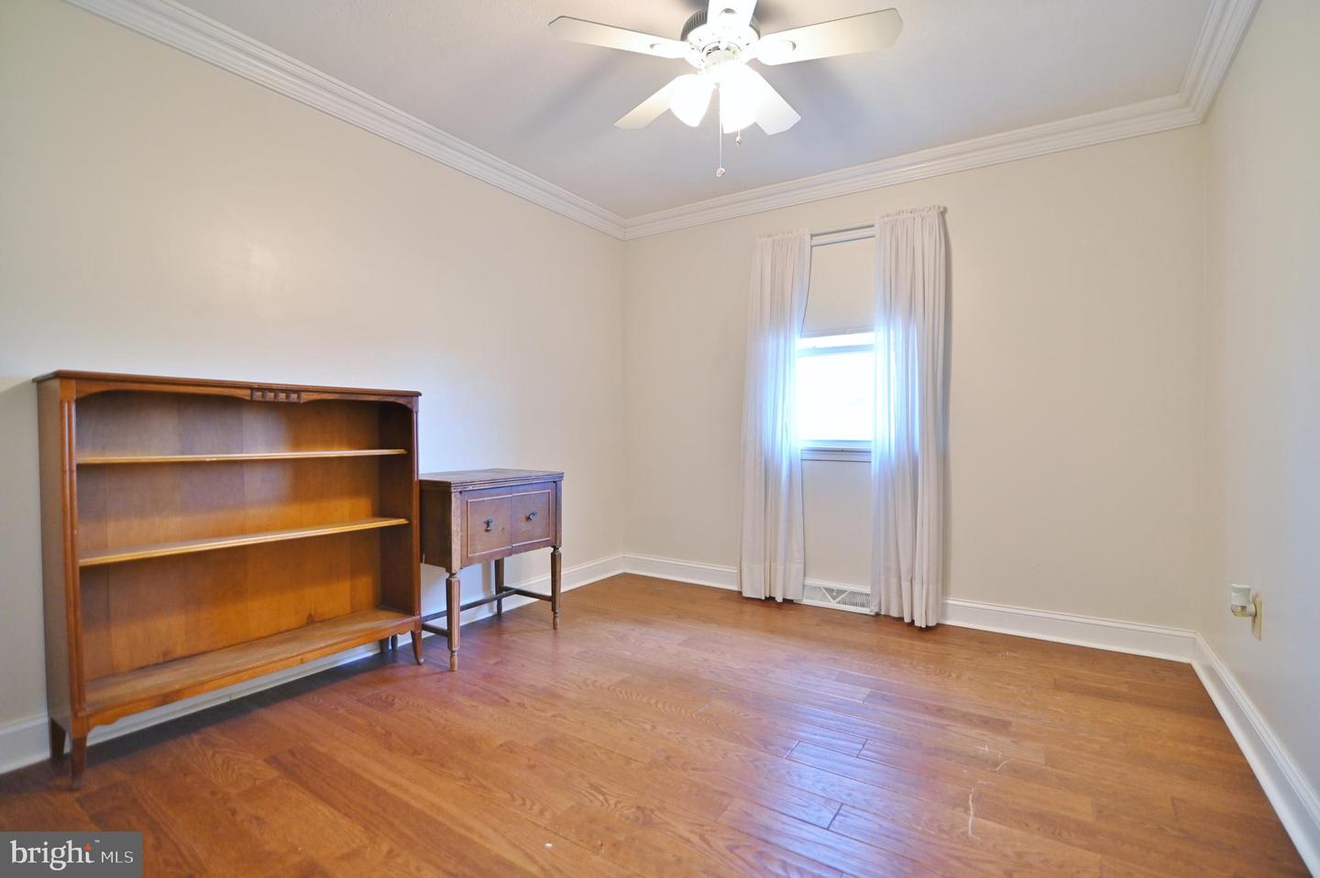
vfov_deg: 73.7
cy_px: 439
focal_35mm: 16
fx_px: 586
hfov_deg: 96.8
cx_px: 660
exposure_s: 1/125
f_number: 2.8
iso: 900
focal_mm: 16
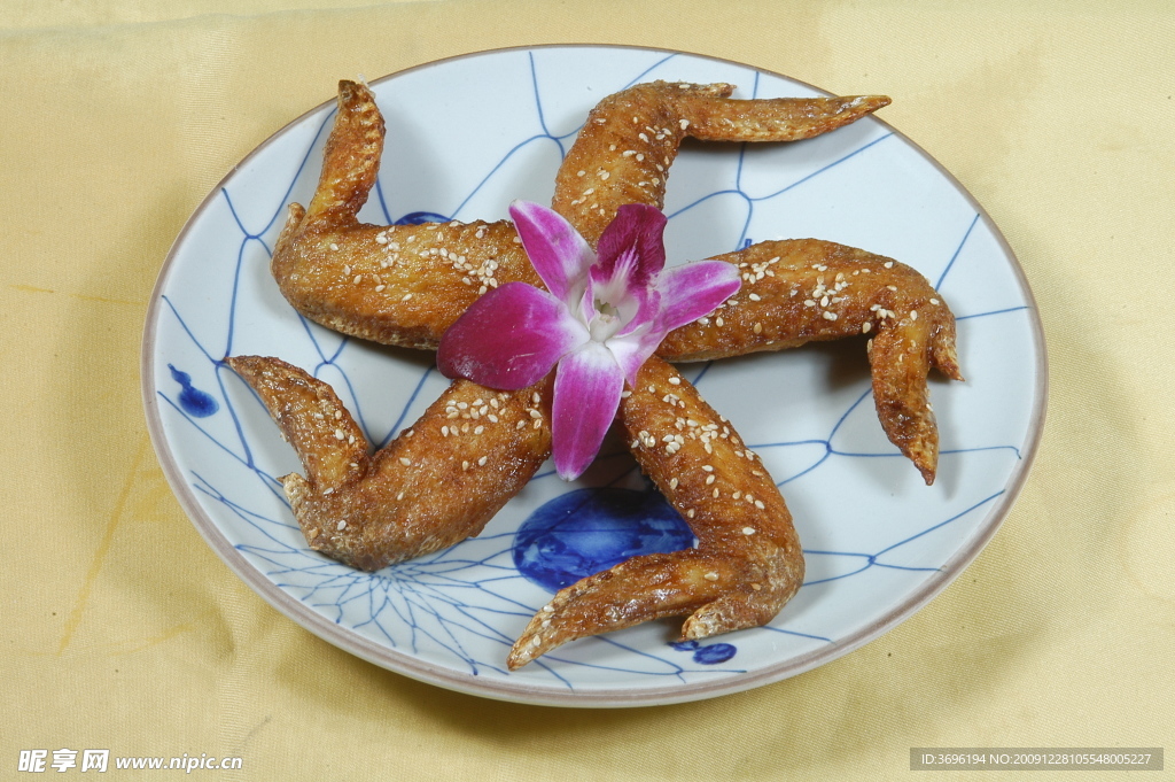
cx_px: 588
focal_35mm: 117
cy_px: 391
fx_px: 3816
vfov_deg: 11.7
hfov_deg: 17.5
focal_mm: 78
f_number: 20
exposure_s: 1/100
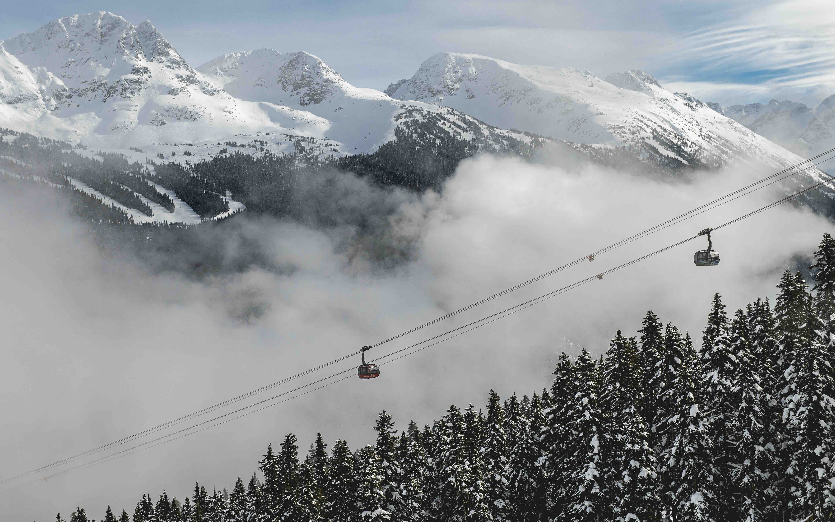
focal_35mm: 62
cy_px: 258
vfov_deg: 21.0
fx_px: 1411
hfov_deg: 33.0
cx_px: 414
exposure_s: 1/1600
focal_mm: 60
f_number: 10
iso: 200
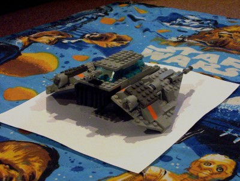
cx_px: 120
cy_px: 90
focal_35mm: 81
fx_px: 563
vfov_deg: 18.3
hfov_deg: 24.1
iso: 200
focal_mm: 10.76
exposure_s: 1/8
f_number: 3.62
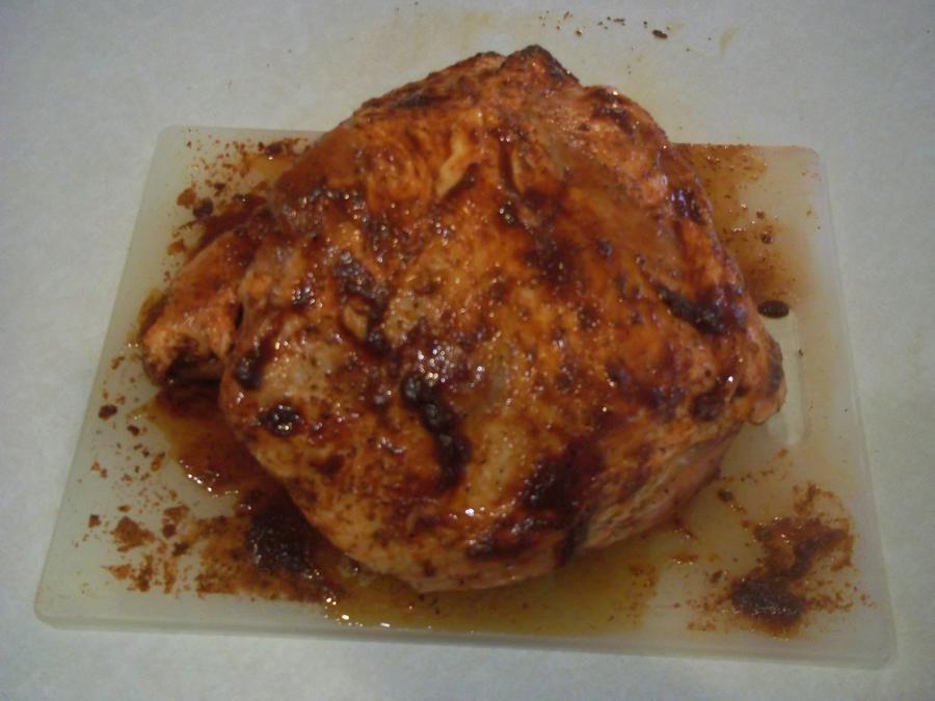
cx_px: 468
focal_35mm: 36
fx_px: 972
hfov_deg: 51.4
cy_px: 350
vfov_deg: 39.7
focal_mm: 6.5
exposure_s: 1/30
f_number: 3.1
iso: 400
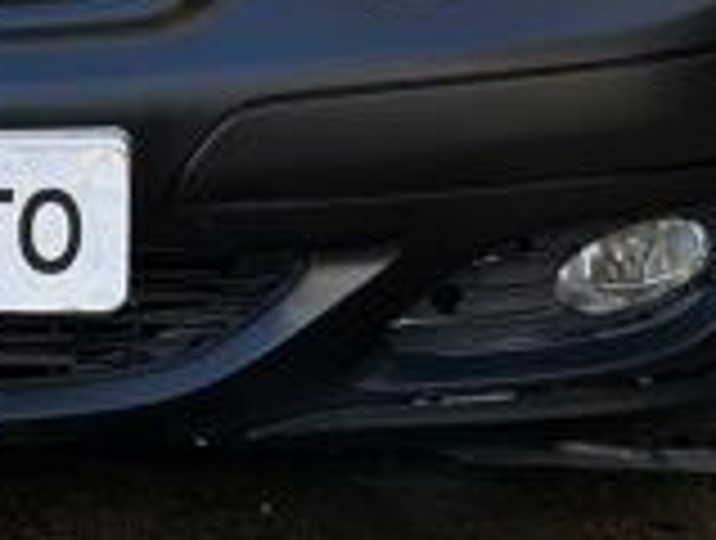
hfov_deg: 8.1
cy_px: -216
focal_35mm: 241
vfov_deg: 6.1
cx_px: -212
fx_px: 4996
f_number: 1.78
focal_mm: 6.86
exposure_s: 1/262
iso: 64
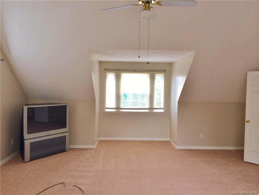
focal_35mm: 30
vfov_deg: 46.8
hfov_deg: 60.0
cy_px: 98
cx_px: 130
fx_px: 224
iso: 50
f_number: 2.2
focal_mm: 4.12
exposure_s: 1/30
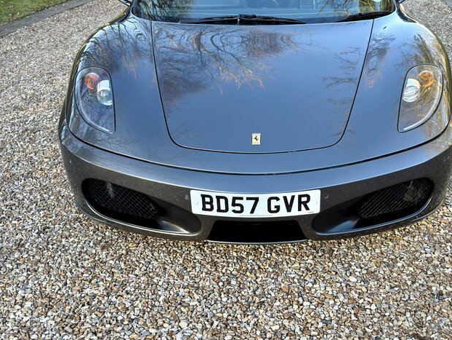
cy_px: 181
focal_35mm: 45
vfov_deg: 32.2
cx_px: 281
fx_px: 588
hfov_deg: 41.8
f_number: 1.78
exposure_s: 1/214
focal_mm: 6.76
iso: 50
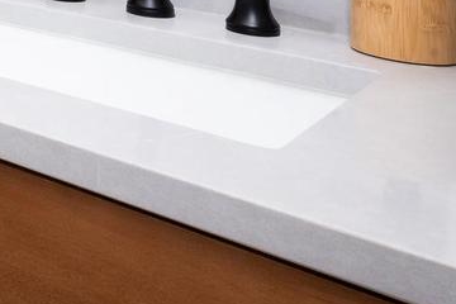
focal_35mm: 64
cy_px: -176
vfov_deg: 18.4
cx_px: -375
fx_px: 811
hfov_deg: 20.9
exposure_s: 1/160
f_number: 14
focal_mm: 16
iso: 800
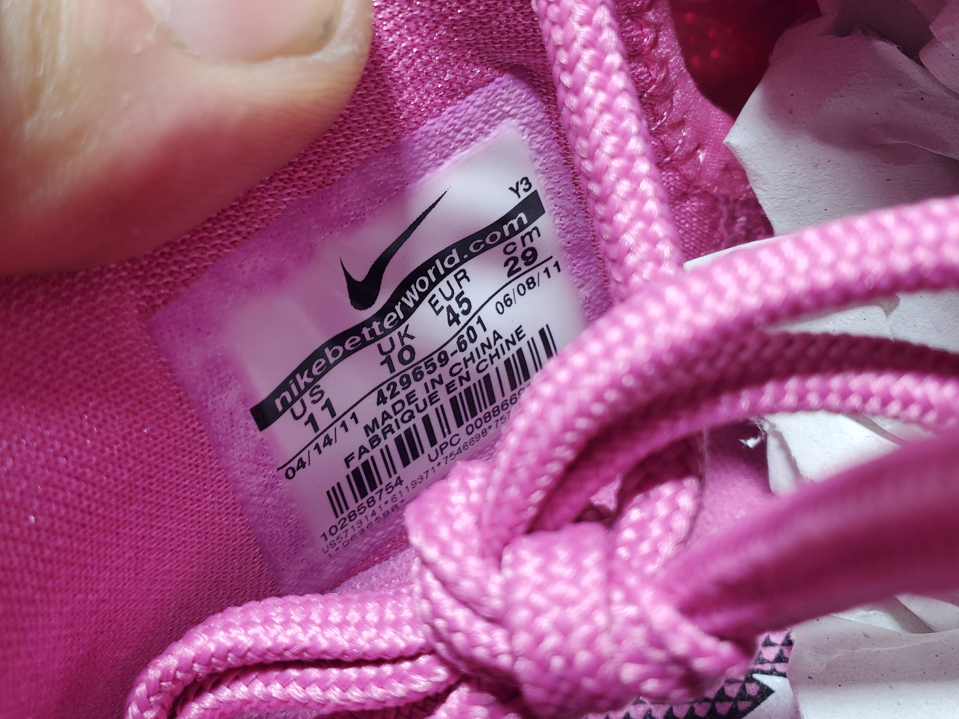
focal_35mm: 35
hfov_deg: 52.5
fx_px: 970
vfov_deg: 40.4
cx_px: 419
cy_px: 262
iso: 100
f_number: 2.4
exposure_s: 1/100
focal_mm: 4.3
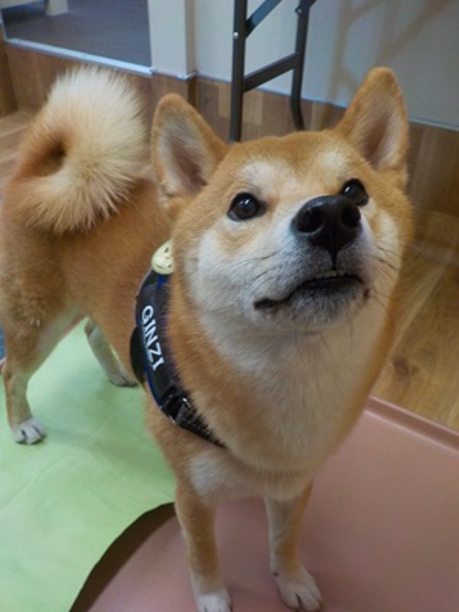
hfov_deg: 46.8
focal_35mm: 30
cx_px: 230
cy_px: 306
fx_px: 530
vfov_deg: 60.0
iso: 200
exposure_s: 1/30
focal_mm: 4.1
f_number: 3.3
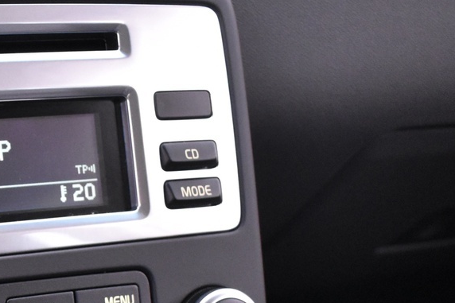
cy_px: 374
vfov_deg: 15.4
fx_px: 1074
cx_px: -128
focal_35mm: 85
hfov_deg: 21.7
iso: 3200
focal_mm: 20
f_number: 3.8
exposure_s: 1/20
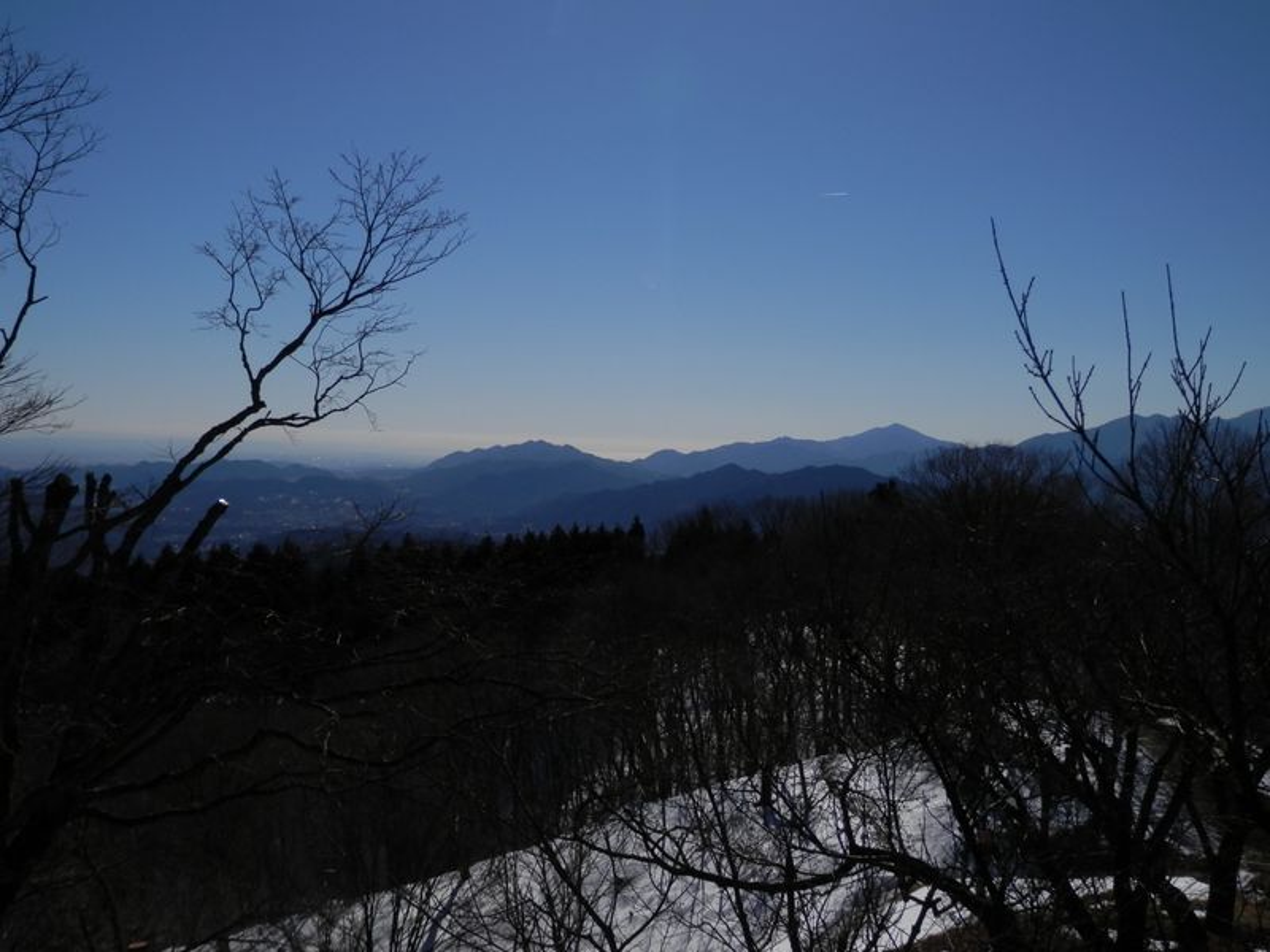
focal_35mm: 33
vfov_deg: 42.9
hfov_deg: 55.4
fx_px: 1211
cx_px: 635
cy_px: 476
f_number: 9.7
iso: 80
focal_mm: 6
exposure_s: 1/640
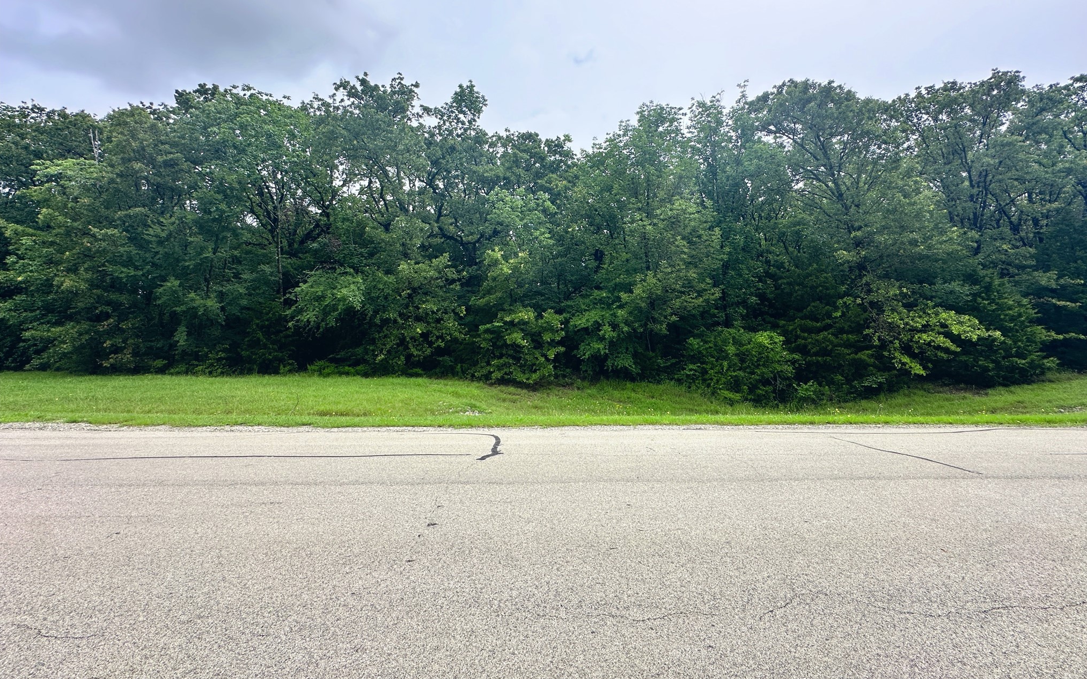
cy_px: 283
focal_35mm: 15
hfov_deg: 101.5
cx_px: 548
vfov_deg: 74.2
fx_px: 444
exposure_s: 1/734
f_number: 2.2
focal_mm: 2.22
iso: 40
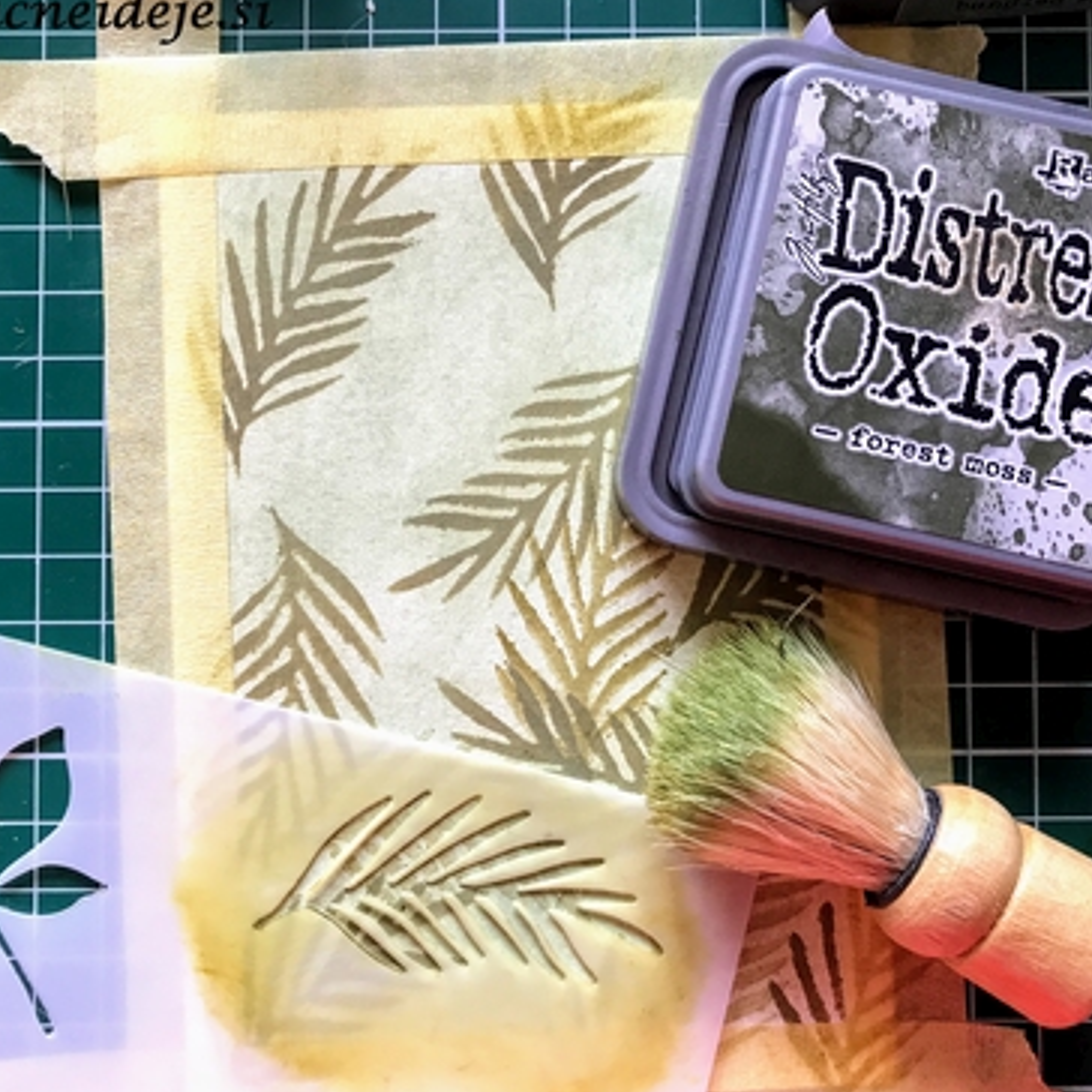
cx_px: 582
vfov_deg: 48.5
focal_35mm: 34
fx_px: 1213
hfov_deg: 48.4
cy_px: 542
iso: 25
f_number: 1.8
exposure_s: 1/33
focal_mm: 3.99
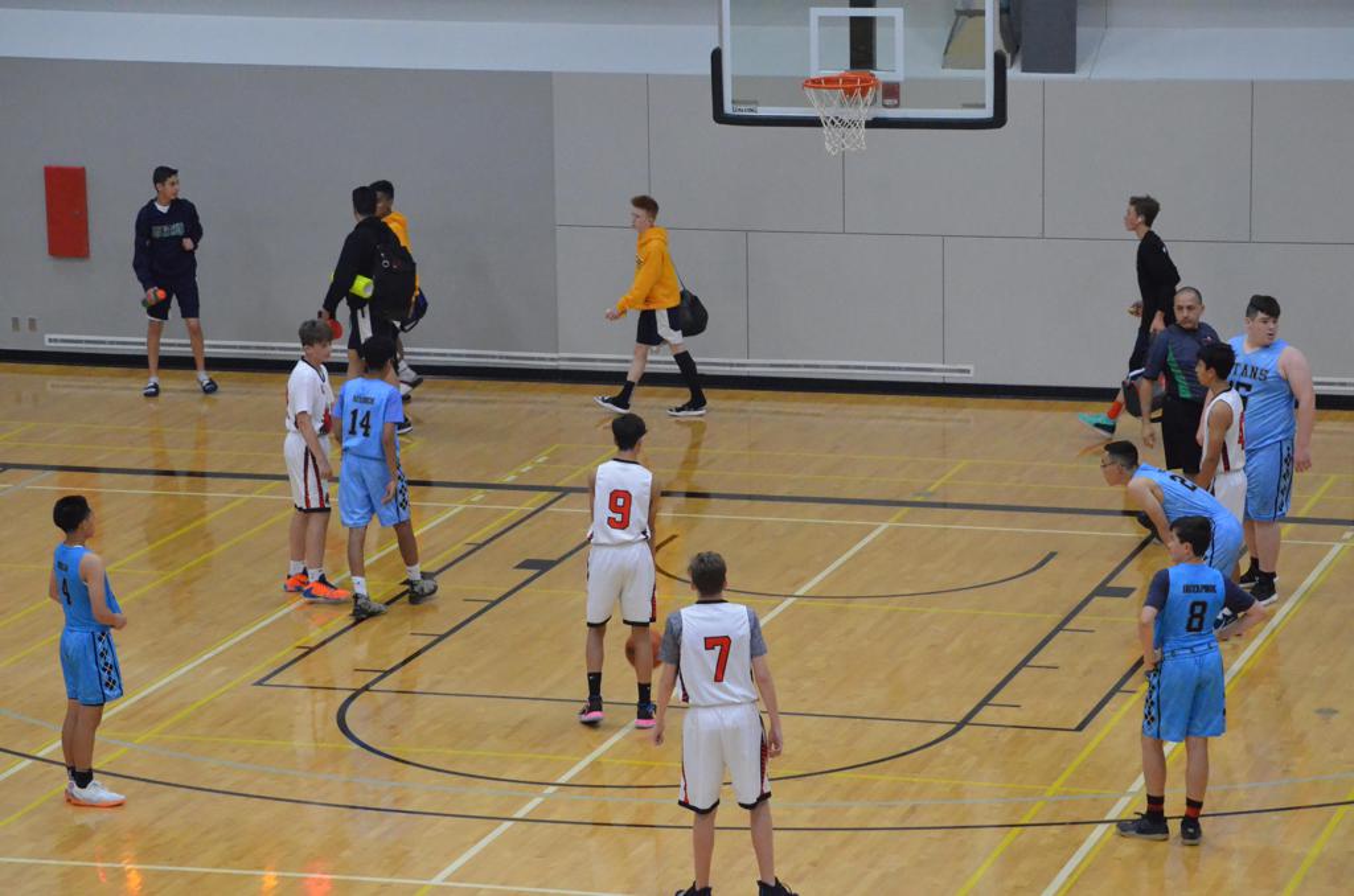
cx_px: 677
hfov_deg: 16.1
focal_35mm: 128
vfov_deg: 10.7
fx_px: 4785
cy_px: 448
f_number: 7.1
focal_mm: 85
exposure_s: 1/200
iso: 6400
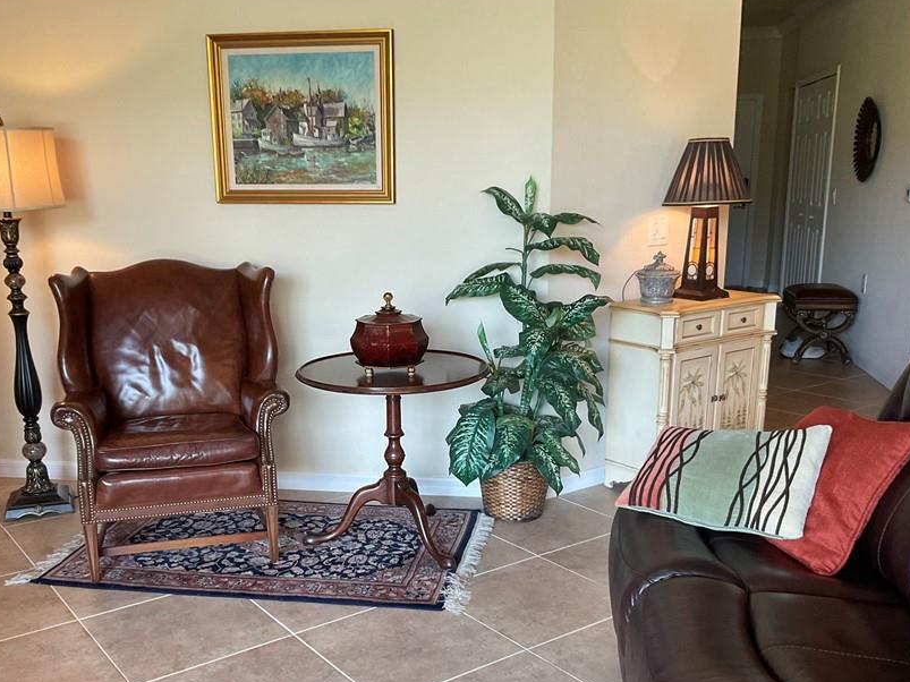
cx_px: 406
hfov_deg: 50.1
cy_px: 424
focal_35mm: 37
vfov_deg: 38.4
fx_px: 973
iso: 125
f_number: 1.8
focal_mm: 3
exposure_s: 1/60
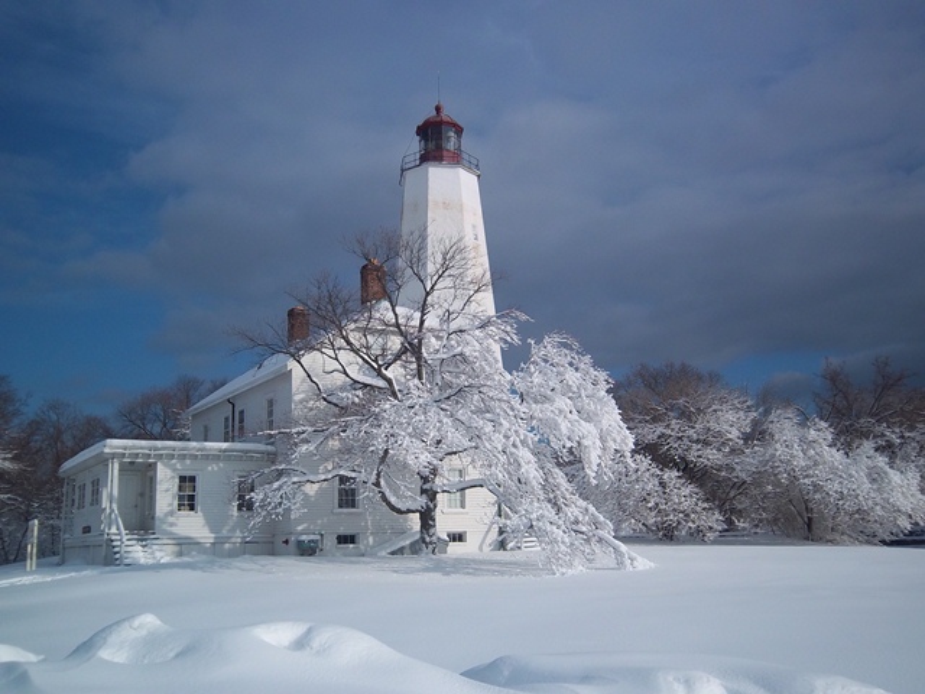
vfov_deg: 40.7
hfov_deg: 52.6
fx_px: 935
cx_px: 462
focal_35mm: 35
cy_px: 347
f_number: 8.67
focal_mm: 6.17
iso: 64
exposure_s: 1/400
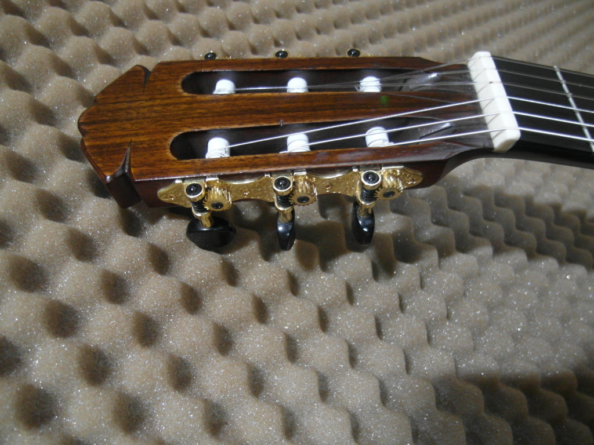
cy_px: 222
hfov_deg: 71.6
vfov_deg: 56.8
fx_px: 412
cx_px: 297
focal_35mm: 24
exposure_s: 1/15
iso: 400
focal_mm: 5.2
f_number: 1.8
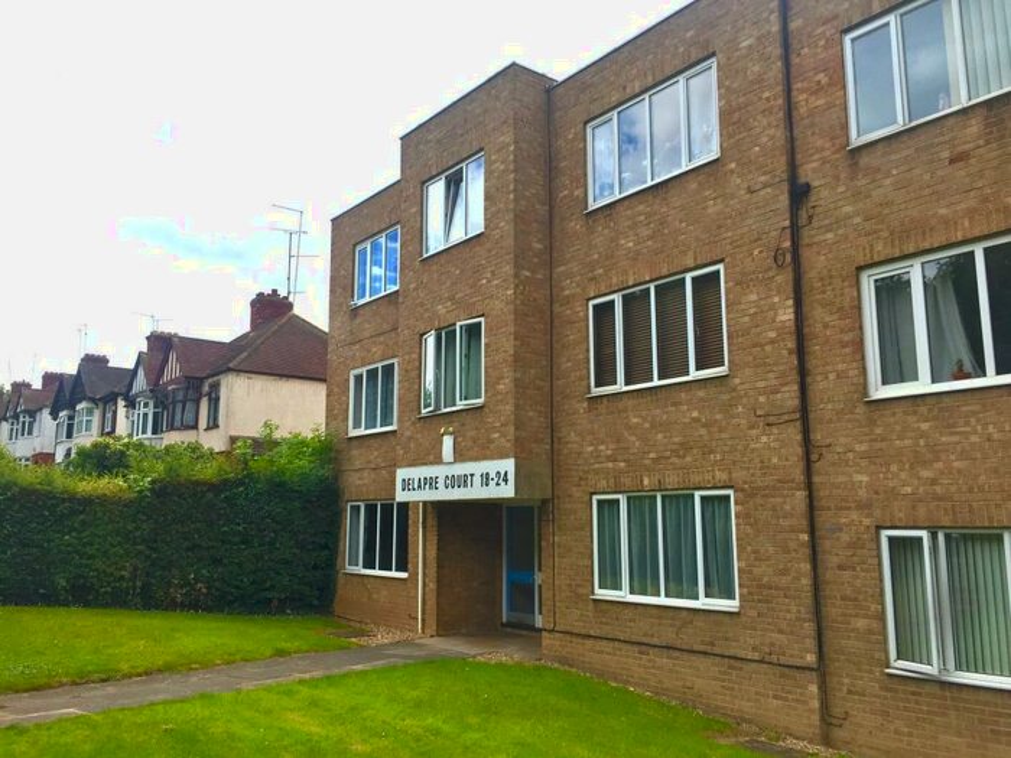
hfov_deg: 61.7
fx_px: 847
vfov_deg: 48.2
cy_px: 379
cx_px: 506
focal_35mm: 29
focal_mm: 4.15
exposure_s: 1/2475
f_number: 2.2
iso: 32
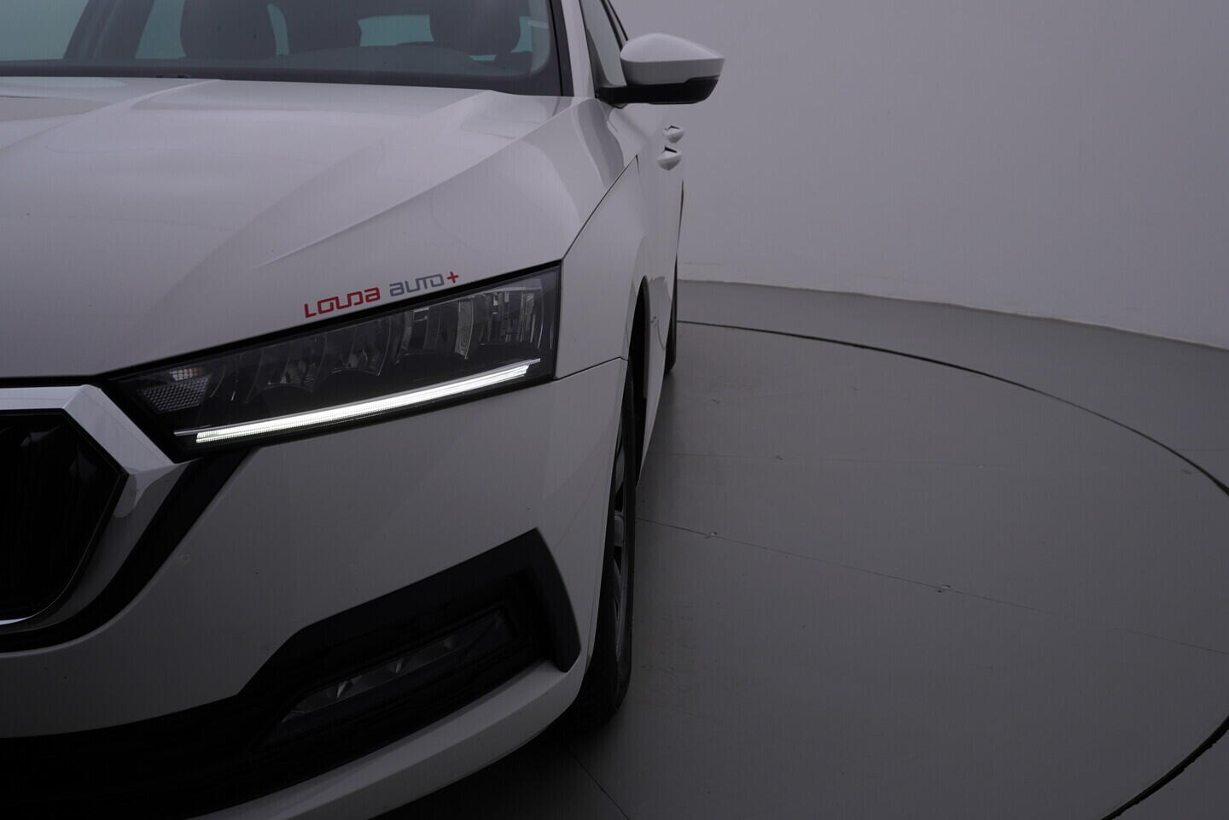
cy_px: 410
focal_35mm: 36
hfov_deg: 53.1
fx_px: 1229
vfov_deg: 36.9
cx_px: 614
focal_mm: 24
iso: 125
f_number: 5.6
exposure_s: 1/160
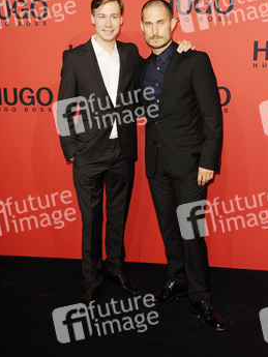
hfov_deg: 29.7
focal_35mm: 49
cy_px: 163
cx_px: 136
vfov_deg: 38.9
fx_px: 506
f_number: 6.3
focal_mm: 44
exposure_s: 1/160
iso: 800
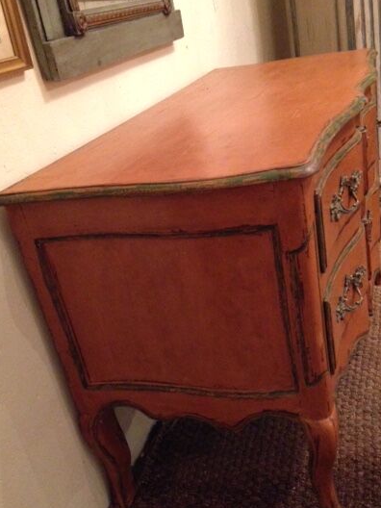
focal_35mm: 40
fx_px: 587
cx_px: 212
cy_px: 271
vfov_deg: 46.8
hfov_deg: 35.9
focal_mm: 4.12
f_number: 2.4
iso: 640
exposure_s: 1/17
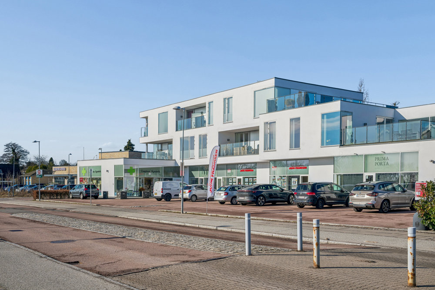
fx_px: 471
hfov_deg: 49.5
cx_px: 218
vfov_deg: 34.2
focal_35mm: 39
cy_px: 145
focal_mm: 39
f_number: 7.1
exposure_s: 1/320
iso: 64
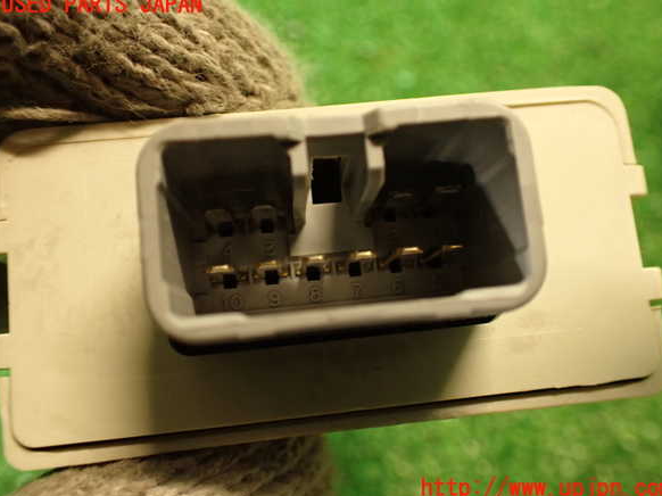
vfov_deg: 42.9
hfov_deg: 55.4
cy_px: 247
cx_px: 337
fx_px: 631
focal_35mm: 33
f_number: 2.4
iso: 500
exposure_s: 1/30
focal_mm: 5.79
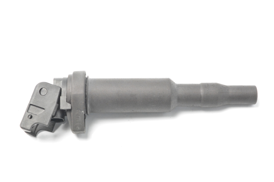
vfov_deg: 16.5
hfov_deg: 24.6
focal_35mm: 82
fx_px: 628
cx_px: 137
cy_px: 91
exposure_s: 1/250
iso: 6400
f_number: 8
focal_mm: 55
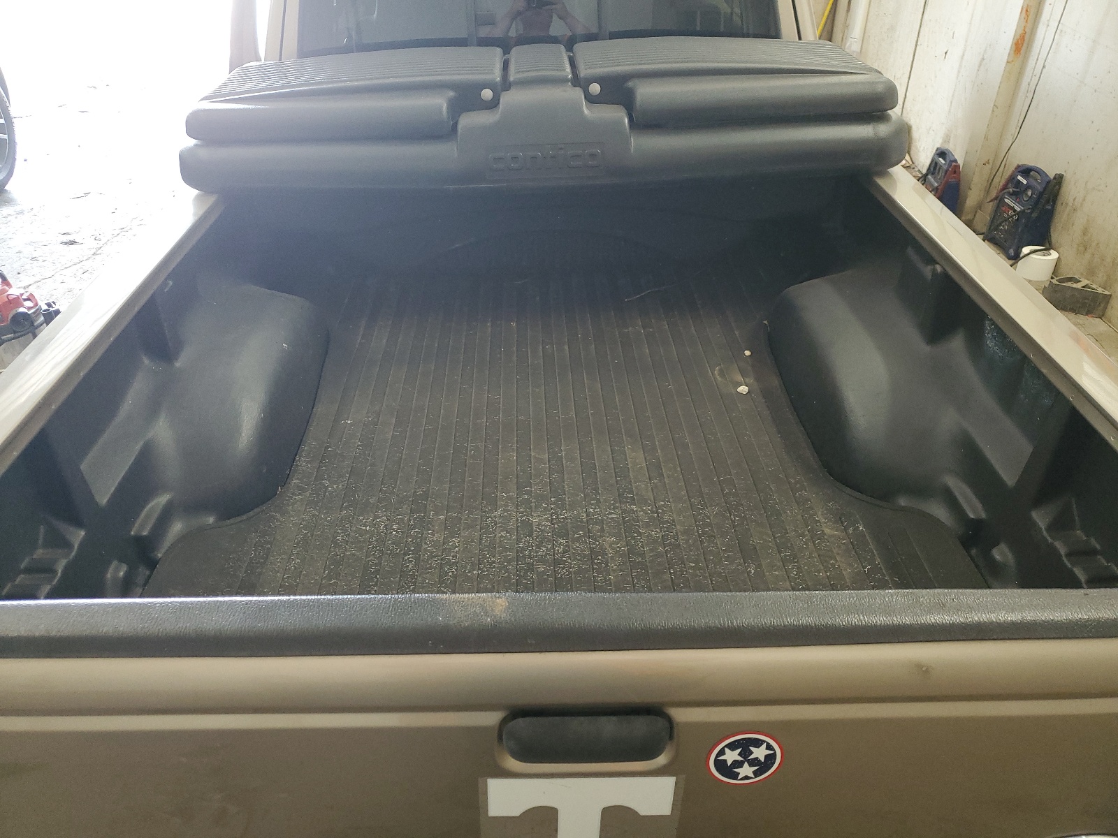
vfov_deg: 53.1
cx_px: 559
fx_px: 840
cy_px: 419
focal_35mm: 26
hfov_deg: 67.3
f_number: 1.5
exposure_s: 1/60.2
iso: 165
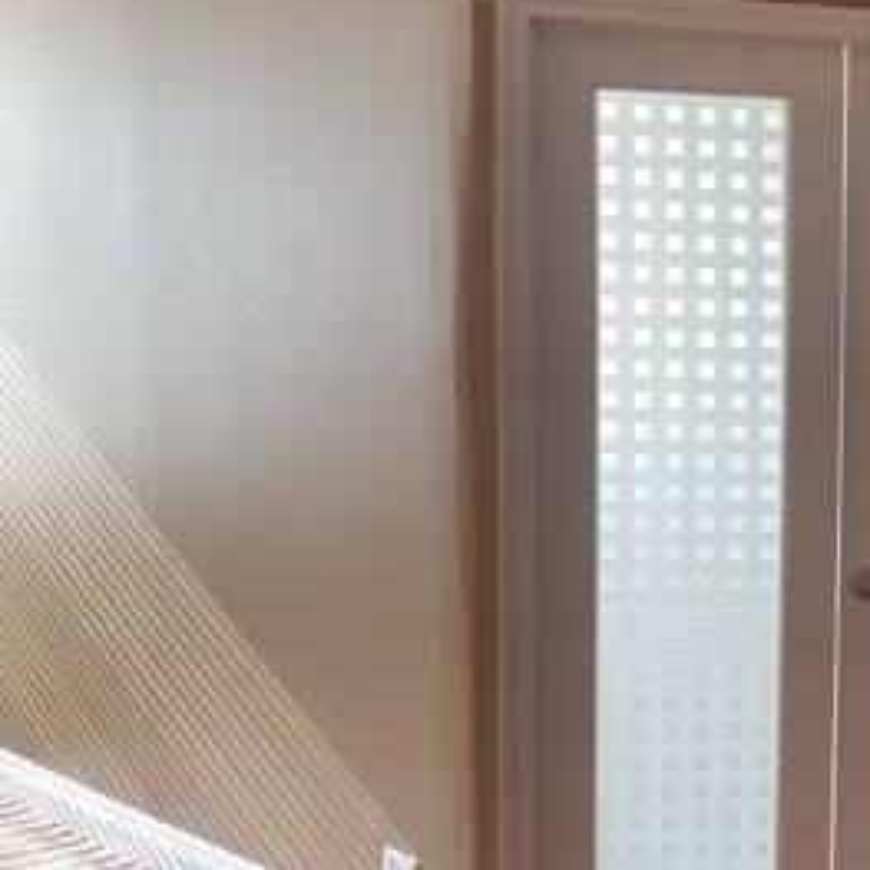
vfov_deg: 30.5
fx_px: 1592
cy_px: 506
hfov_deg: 27.4
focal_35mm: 56
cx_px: 1006
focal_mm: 4.25
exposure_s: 1/129
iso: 32
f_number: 1.8
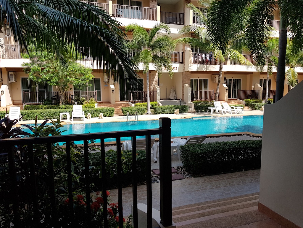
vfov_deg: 53.1
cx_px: 152
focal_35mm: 26
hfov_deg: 67.3
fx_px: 228
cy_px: 114
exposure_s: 1/1184
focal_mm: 4.3
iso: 40
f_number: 1.7
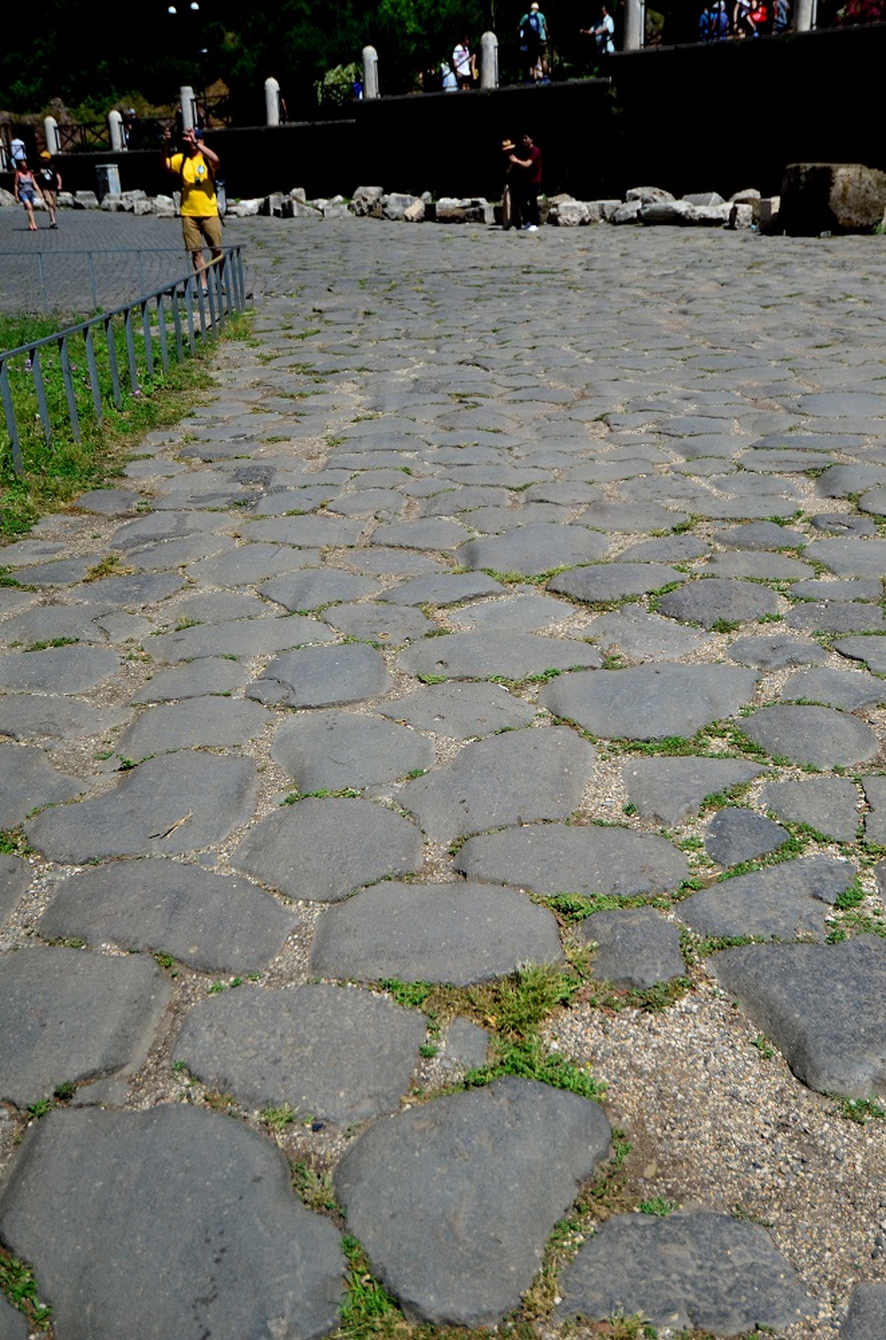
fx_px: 1336
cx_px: 443
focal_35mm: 36
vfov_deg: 53.2
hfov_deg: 36.7
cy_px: 670
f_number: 4
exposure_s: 1/8000
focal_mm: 24
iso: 720
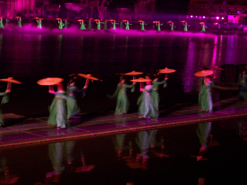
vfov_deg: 14.5
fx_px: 728
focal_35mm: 102
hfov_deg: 19.3
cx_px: 124
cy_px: 92
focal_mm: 17.1
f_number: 5.1
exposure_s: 1/8
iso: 160
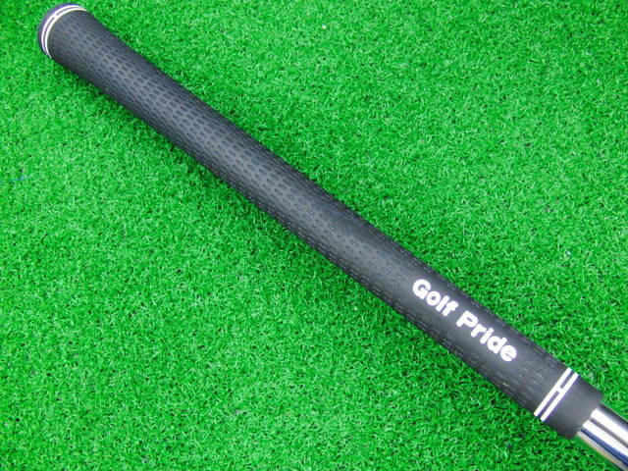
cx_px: 314
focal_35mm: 37
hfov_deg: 50.1
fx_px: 671
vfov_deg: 38.7
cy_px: 236
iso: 400
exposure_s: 1/20
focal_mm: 6.42
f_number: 3.6
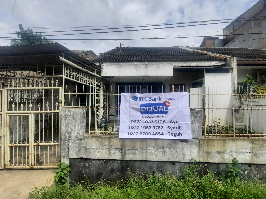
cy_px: 98
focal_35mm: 17
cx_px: 136
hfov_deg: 91.0
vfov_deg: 74.7
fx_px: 131
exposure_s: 1/1736
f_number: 2.2
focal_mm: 1.74
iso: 40
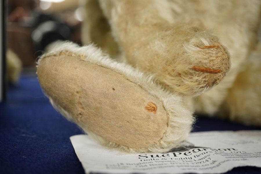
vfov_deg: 29.9
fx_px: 326
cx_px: 130
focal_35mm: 45
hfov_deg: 43.6
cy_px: 87
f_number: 6.3
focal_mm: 30
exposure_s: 1/125
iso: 1250
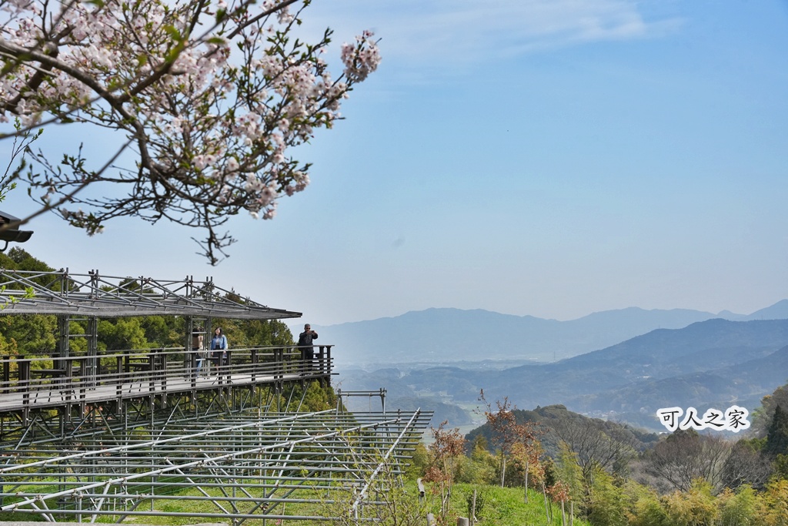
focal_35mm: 58
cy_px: 263
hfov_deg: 34.3
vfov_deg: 23.3
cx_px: 394
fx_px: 1276
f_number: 9
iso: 1600
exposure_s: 1/2500
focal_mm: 58.3
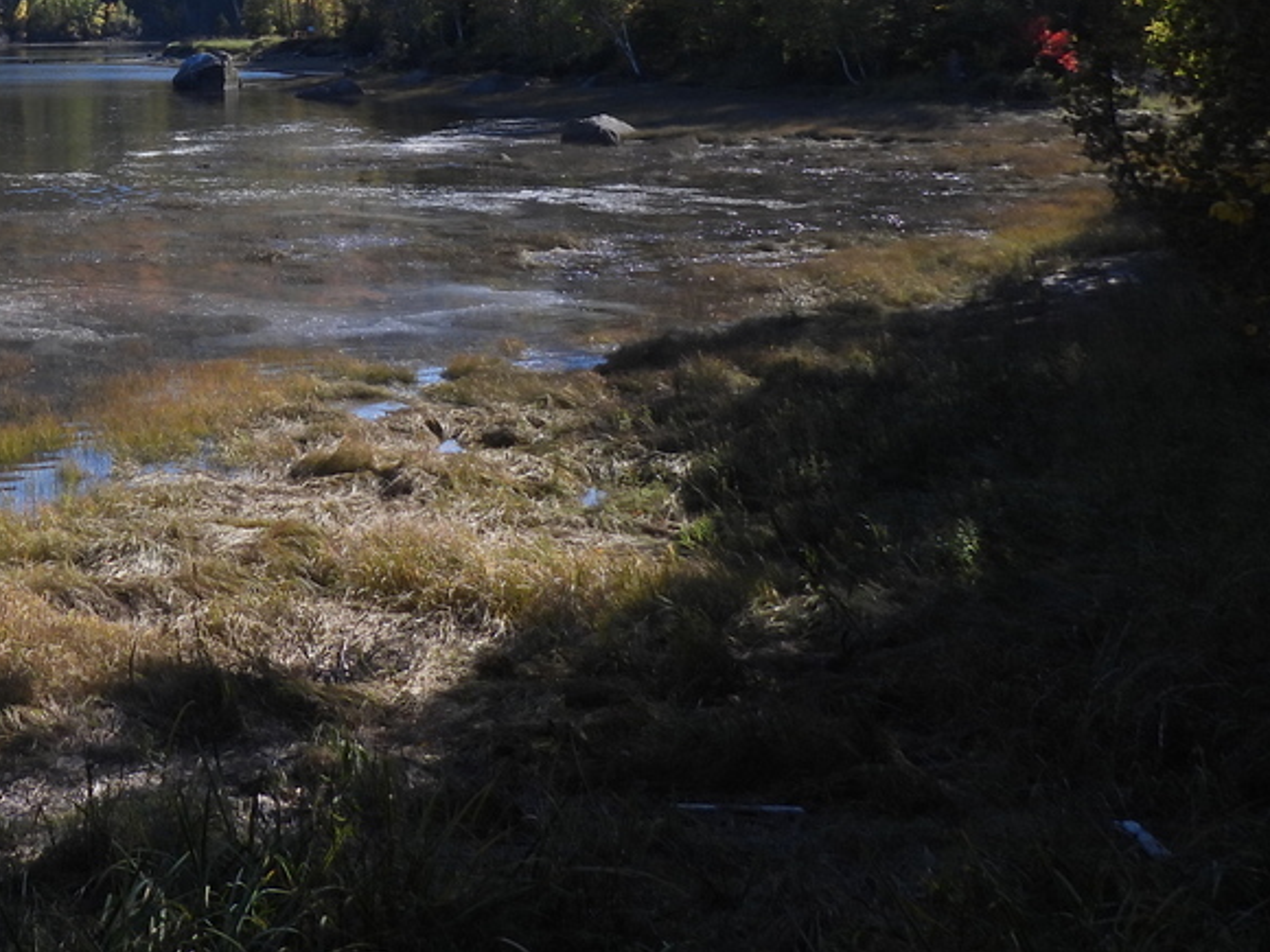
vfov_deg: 25.7
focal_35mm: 53
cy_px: -61
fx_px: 1944
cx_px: -116
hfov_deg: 32.1
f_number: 2.8
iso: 100
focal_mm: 4.3
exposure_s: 1/1000
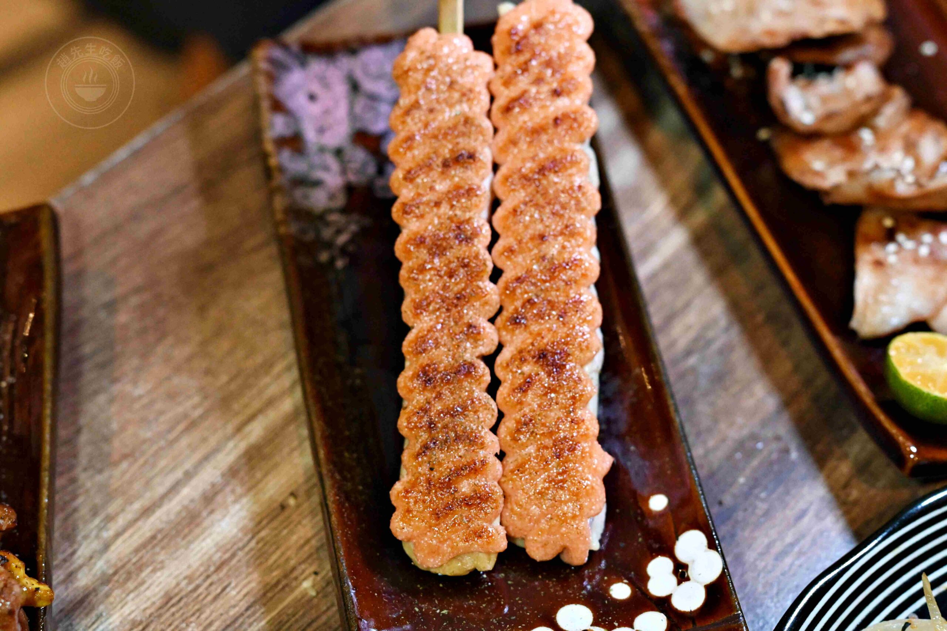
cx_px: 474
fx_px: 1973
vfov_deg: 18.2
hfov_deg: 27.0
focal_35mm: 75
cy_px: 316
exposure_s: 1/320
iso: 4500
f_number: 3.2
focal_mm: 50
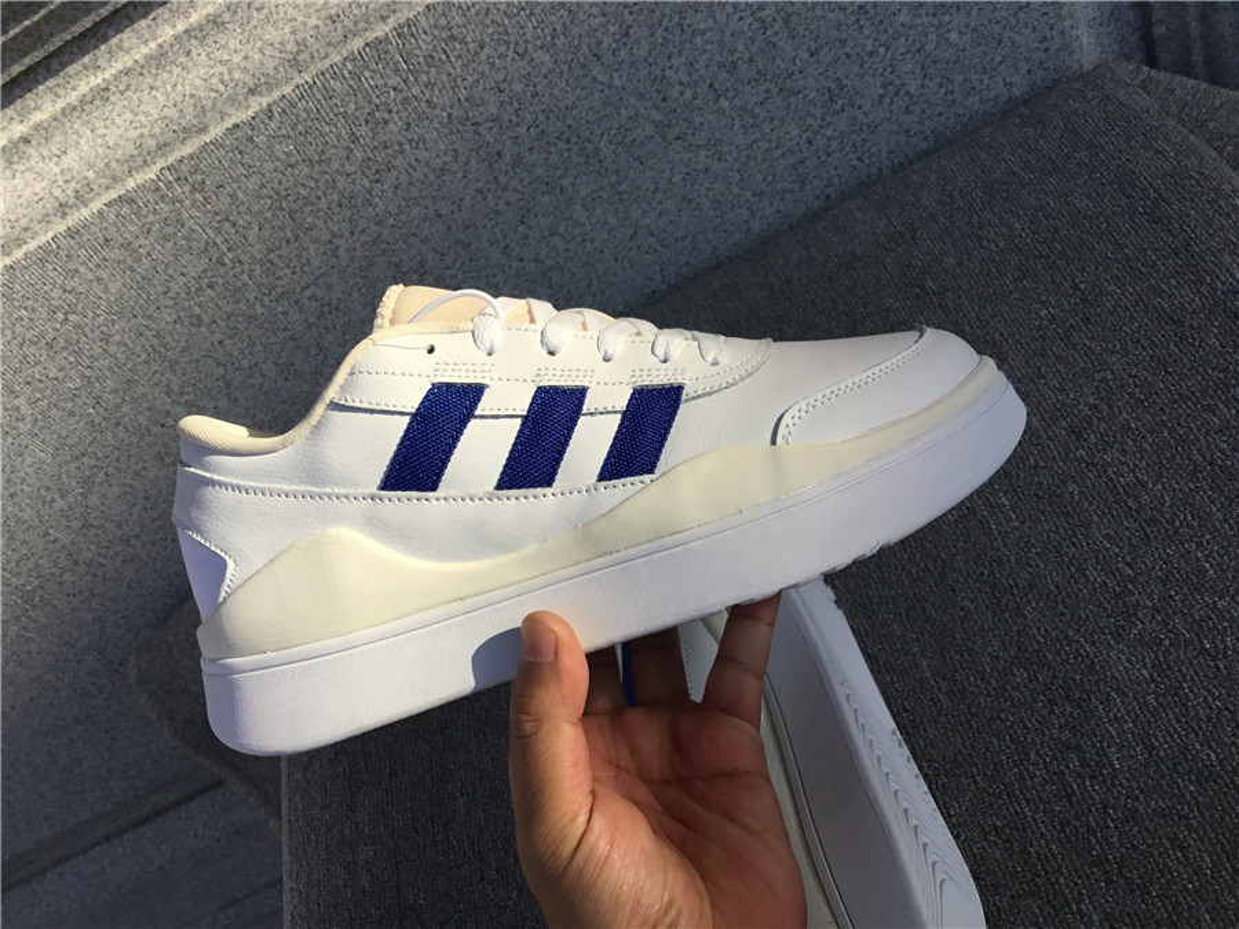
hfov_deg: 58.4
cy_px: 464
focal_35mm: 31
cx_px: 620
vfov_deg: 45.4
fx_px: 1110
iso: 25
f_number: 2.4
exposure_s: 1/876
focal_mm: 3.3
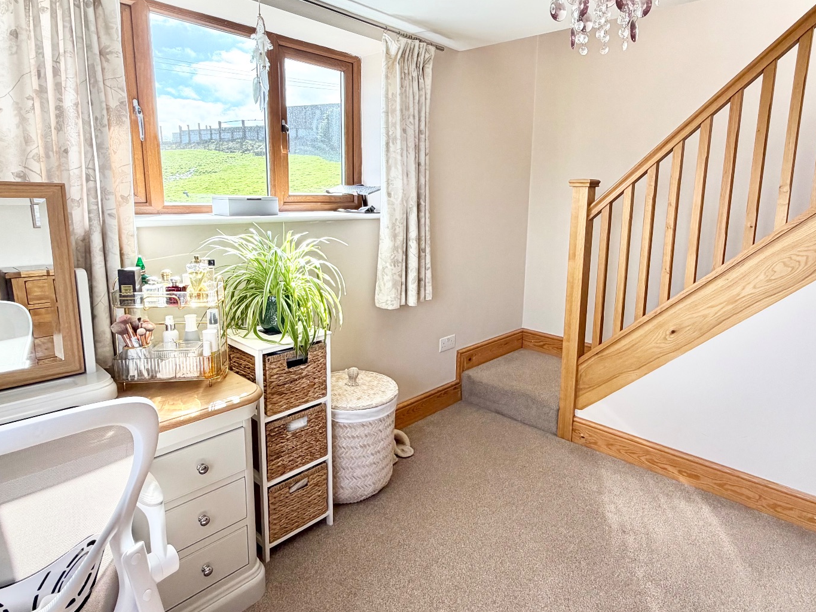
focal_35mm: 21
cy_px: 274
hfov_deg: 78.7
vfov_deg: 63.3
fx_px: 495
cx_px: 457
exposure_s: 1/140
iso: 50
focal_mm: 2.22
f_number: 2.2
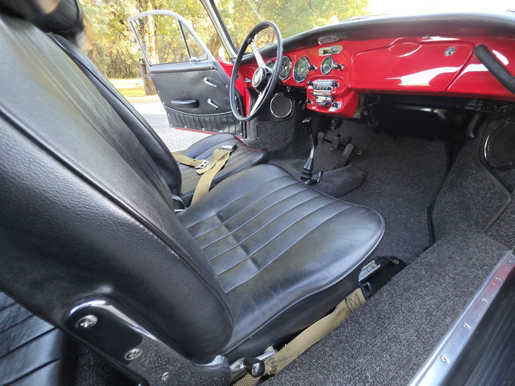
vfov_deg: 89.9
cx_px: 258
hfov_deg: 106.2
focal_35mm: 13
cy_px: 193
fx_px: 193
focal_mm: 2.2
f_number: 1.9
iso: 160
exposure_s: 1/60
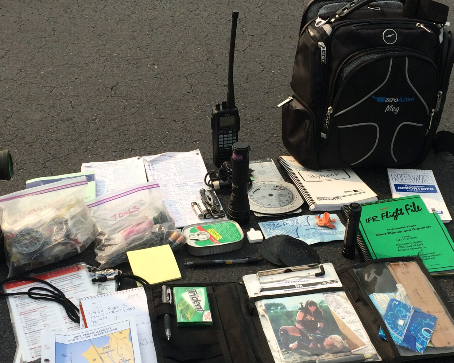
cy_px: 224
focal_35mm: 49
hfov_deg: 37.9
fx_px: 658
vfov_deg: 30.7
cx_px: 264
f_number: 2.2
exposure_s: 1/1866
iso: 32
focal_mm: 4.15
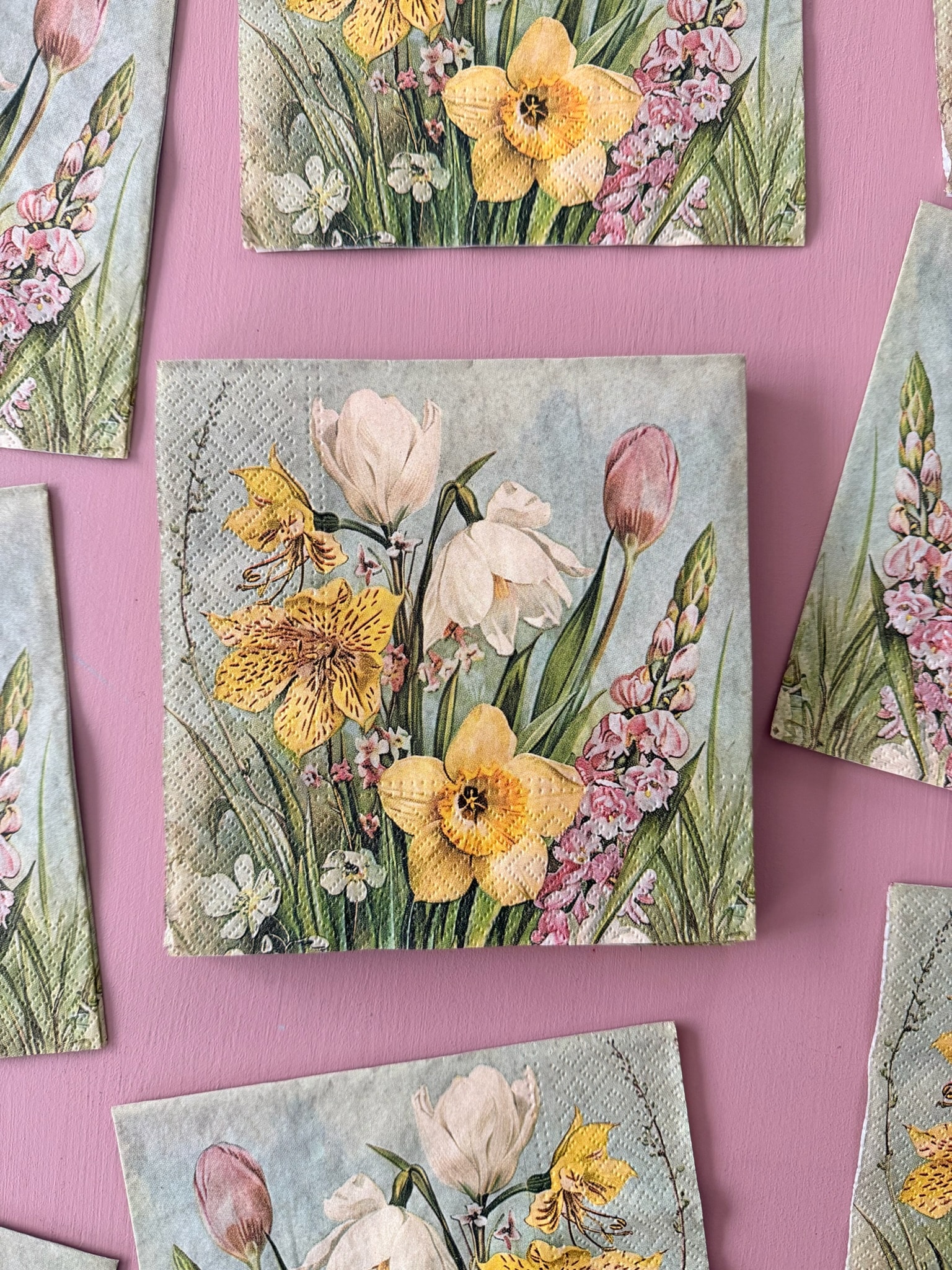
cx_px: 476
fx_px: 880
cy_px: 635
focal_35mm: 24
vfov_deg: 71.6
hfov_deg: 56.8
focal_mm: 6.76
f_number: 1.78
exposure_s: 1/60
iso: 250
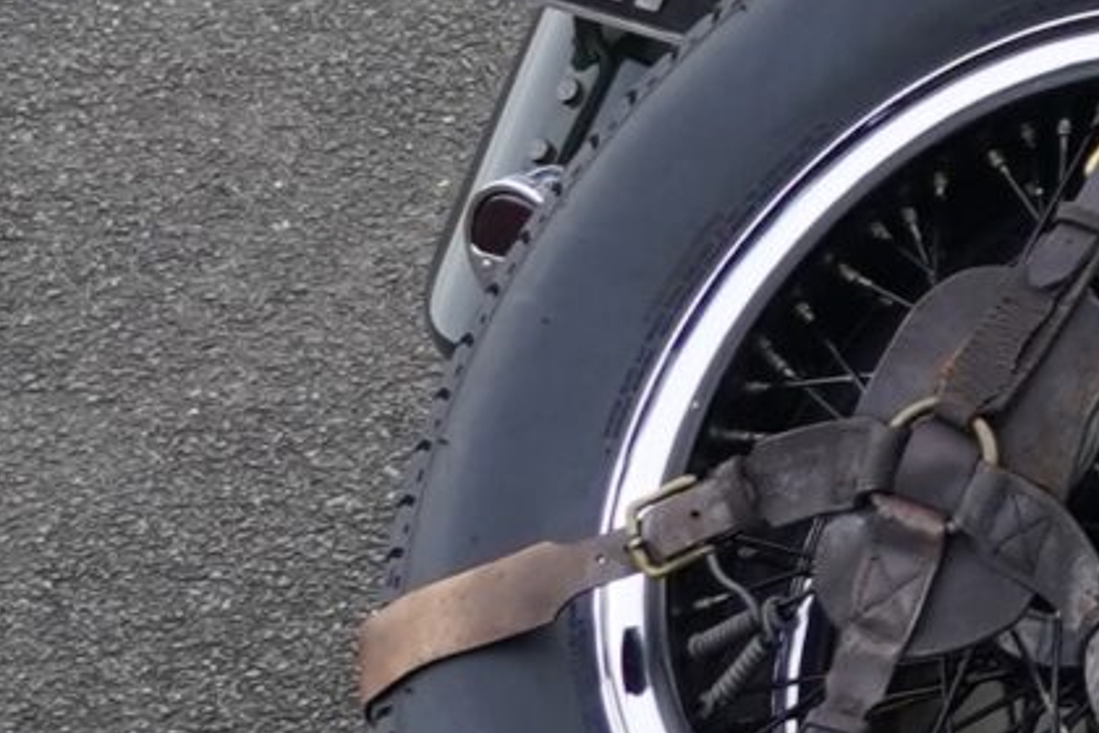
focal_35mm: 311
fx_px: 9493
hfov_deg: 6.3
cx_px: 2881
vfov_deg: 4.4
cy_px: -266
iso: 320
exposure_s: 1/160
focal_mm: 34
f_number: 4
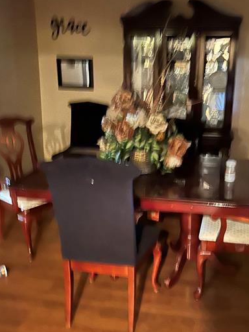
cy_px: 163
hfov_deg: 36.7
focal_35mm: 39
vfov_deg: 47.9
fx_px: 374
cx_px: 152
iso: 1000
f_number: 1.5
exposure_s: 1/9
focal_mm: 5.7
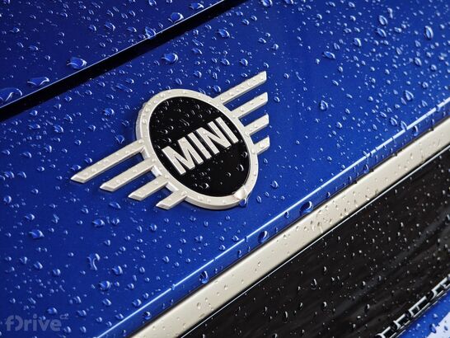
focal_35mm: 120
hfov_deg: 16.4
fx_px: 1561
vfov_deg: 12.4
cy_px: 169
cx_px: 225
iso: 320
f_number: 2.5
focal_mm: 19.4
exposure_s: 1/120
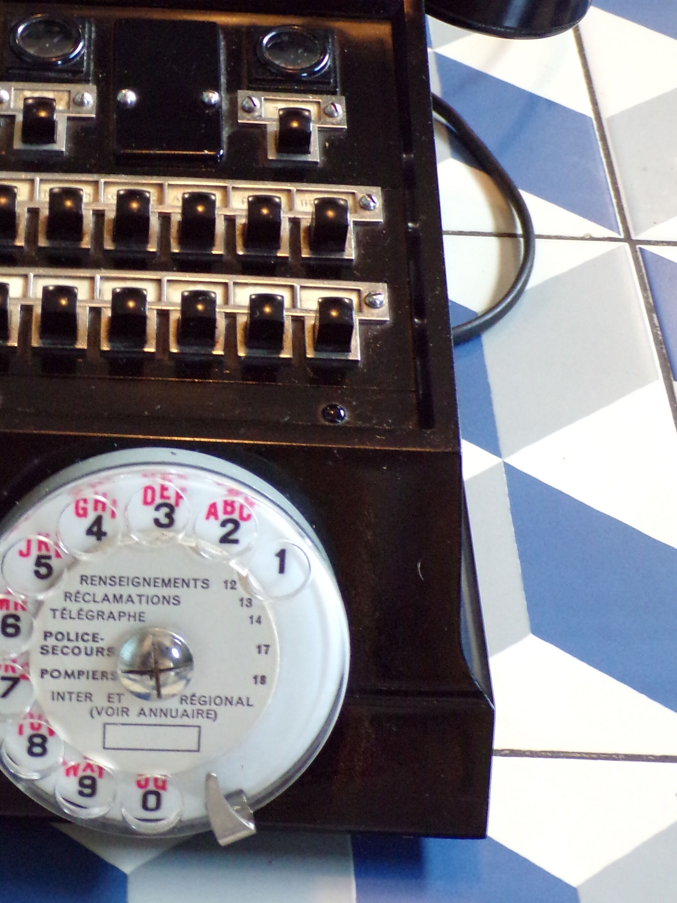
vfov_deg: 23.7
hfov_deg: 17.8
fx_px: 2139
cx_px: 137
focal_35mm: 82
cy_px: 271
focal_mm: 8.7
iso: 455
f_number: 3.5
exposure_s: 1/17
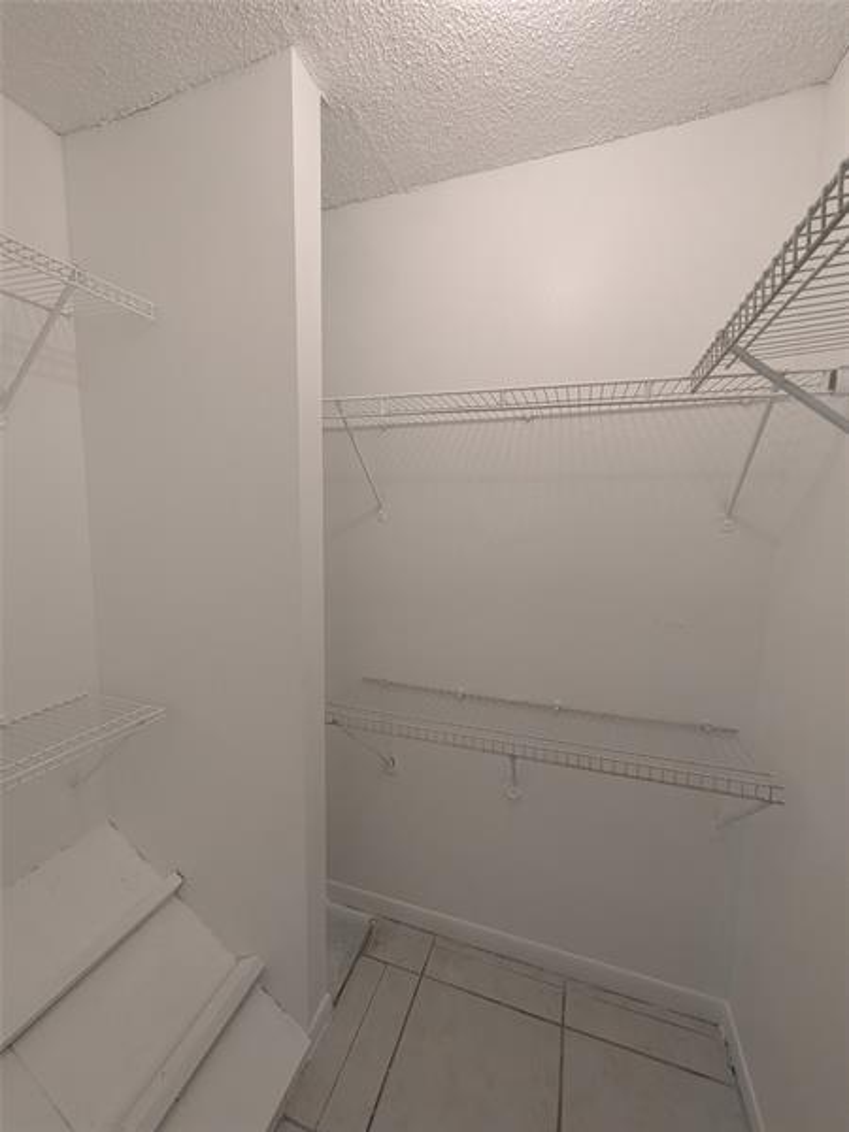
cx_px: 424
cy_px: 566
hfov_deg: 89.9
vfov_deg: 106.2
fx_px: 425
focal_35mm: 13
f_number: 2.2
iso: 48
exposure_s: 1/40
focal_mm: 1.54
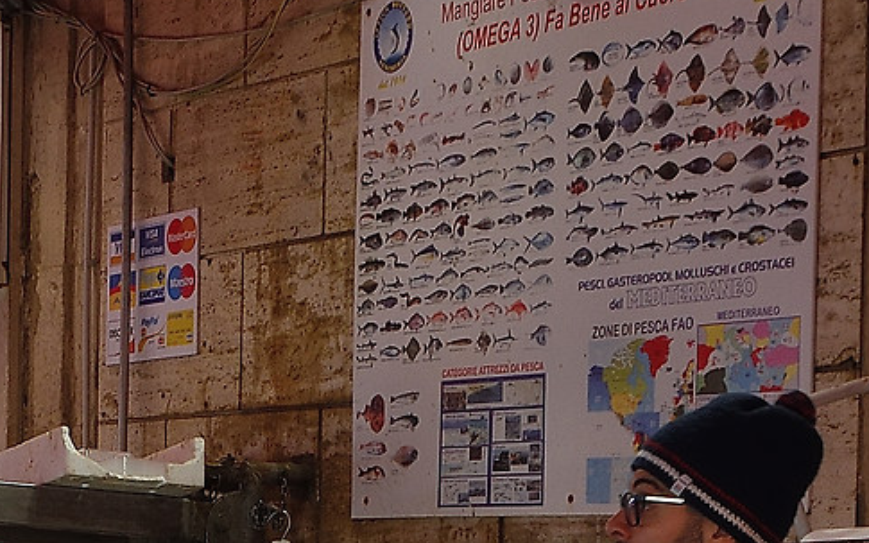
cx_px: -297
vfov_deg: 9.9
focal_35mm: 129
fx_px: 3043
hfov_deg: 15.4
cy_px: 762
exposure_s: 1/25
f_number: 7.1
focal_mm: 17
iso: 100
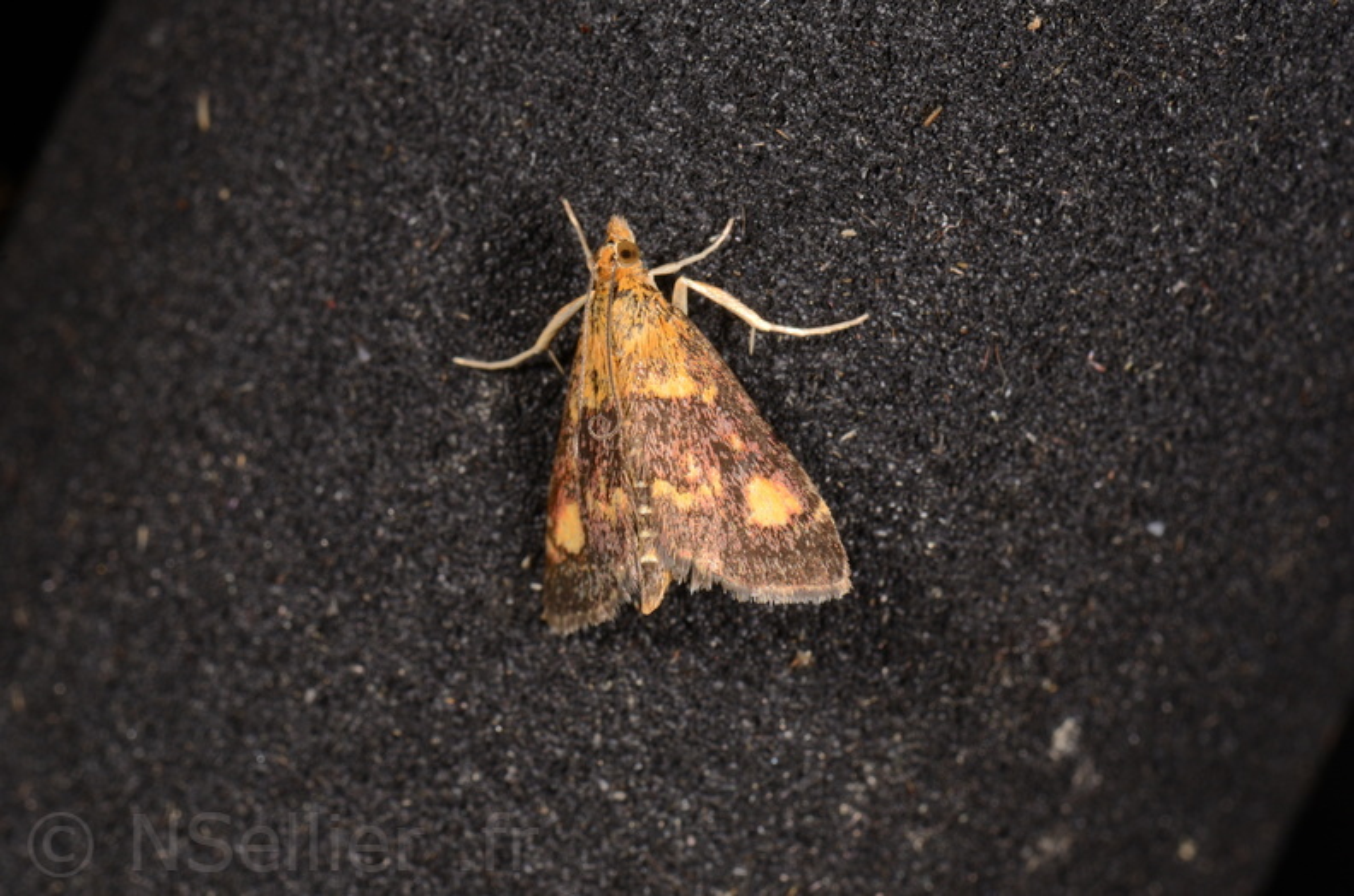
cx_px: 677
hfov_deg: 16.1
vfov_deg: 10.7
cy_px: 448
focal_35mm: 128
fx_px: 4784
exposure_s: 1/60
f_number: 25
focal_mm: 85
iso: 100
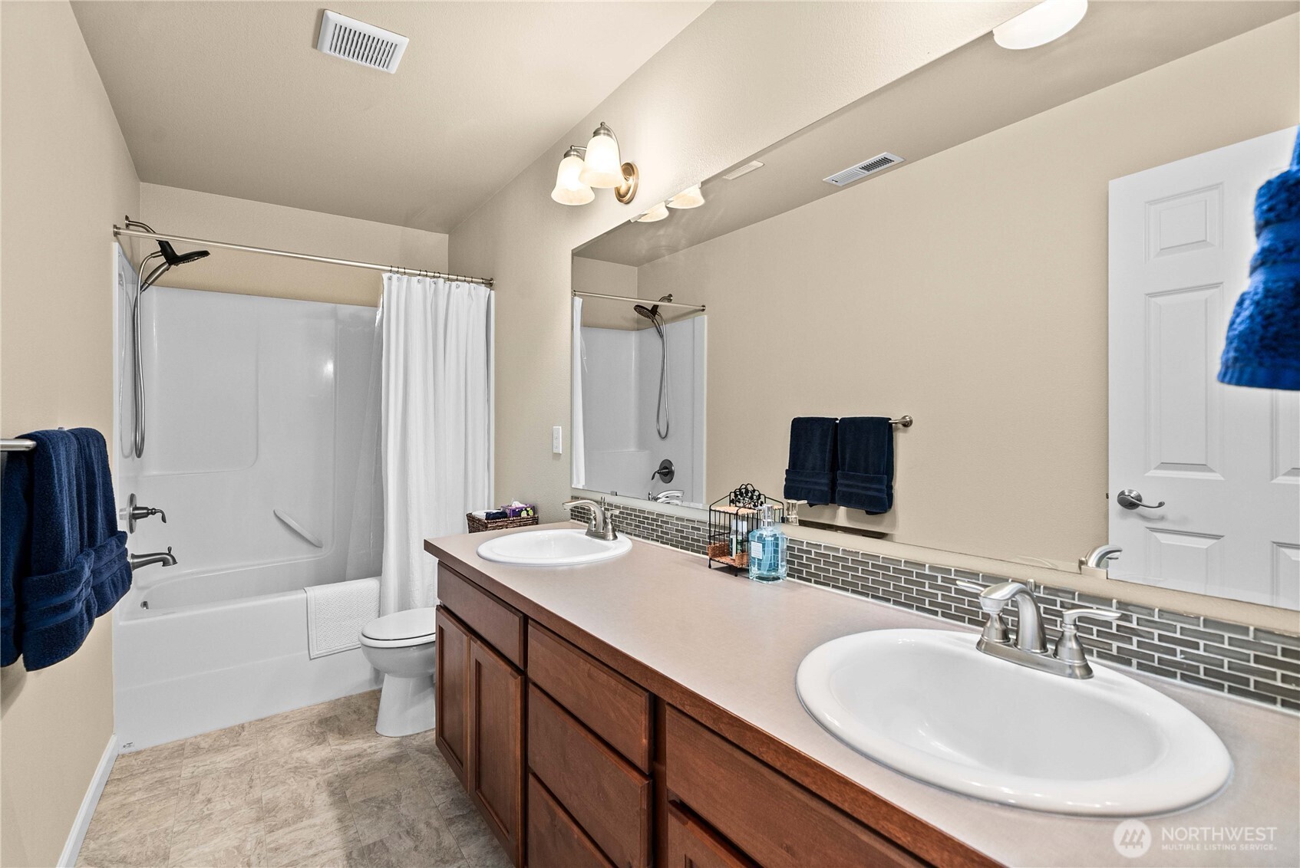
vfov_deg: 77.4
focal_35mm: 15
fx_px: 542
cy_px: 434
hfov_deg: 100.4
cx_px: 650
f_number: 7.1
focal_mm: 15
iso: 1000
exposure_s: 1/3
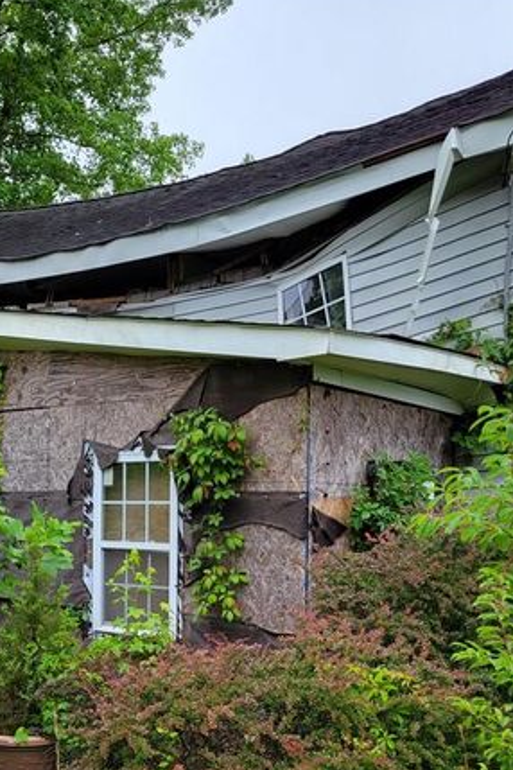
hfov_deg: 31.9
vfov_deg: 44.8
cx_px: 233
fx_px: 898
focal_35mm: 42
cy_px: 581
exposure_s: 1/654
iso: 40
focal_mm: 5.4
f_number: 1.8
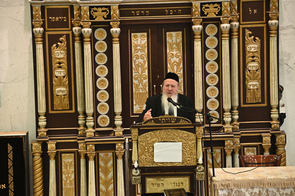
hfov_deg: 10.3
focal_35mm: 200
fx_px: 1638
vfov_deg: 6.9
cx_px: 148
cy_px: 98
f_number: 7.1
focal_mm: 200
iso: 2500
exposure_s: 1/160
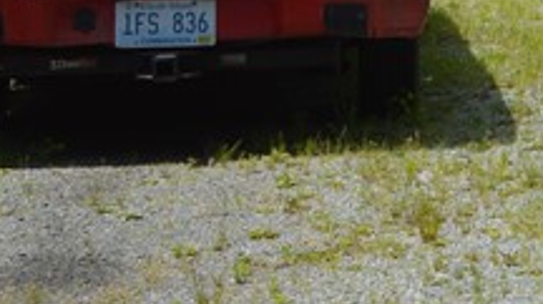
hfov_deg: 11.0
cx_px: 1160
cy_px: -269
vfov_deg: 6.8
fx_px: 2503
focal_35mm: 174
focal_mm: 22
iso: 100
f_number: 8
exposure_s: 1/250
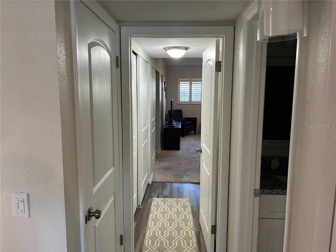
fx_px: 252
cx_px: 168
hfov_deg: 67.3
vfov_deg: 53.1
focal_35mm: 26
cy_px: 126
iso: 100
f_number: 1.6
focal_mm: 5.1
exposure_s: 1/60
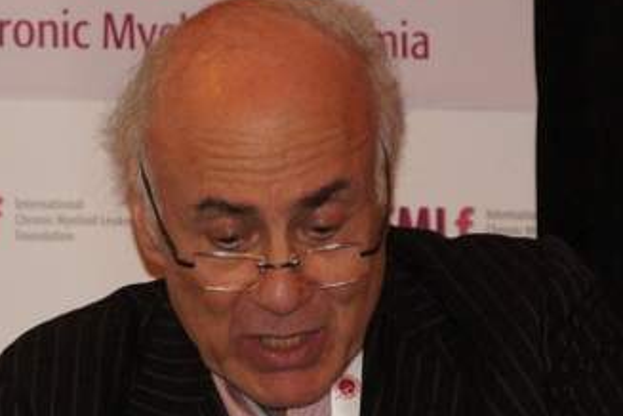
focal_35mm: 429
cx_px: 107
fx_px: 7427
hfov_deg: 4.8
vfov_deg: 3.2
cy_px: 239
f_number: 5.6
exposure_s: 1/160
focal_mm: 117
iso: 1600
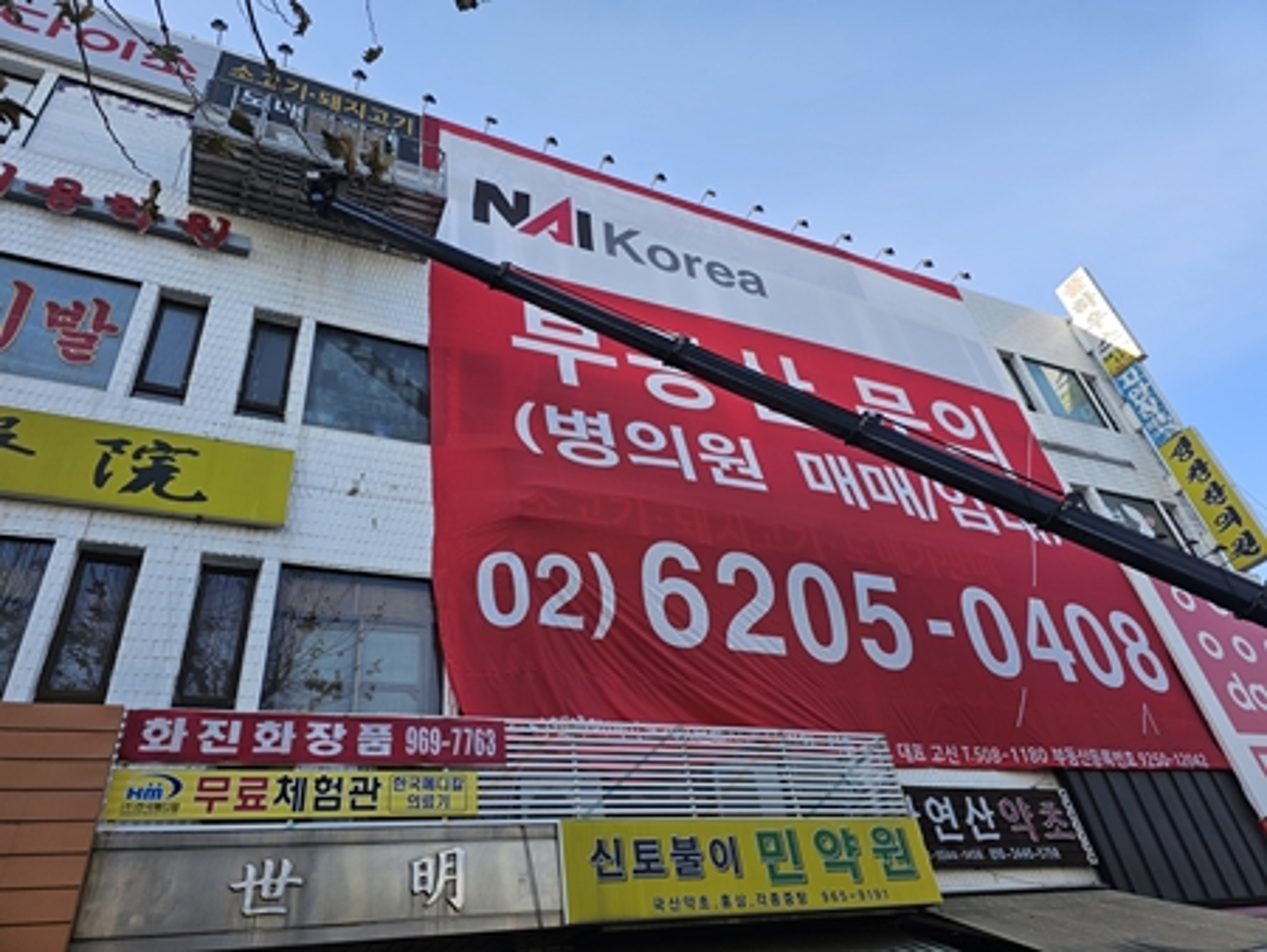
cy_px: 476
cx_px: 634
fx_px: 842
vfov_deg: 58.9
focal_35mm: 23
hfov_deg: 73.9
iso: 10
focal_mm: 6.3
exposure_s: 1/260
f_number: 1.7
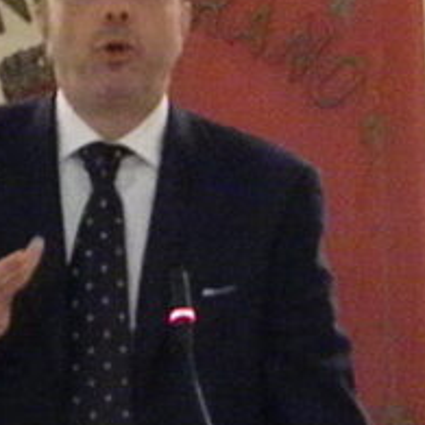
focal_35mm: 515
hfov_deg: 3.4
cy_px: 336
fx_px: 7154
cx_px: 181
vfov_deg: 3.4
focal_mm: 26.8
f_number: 5
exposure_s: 1/23.4
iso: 3200
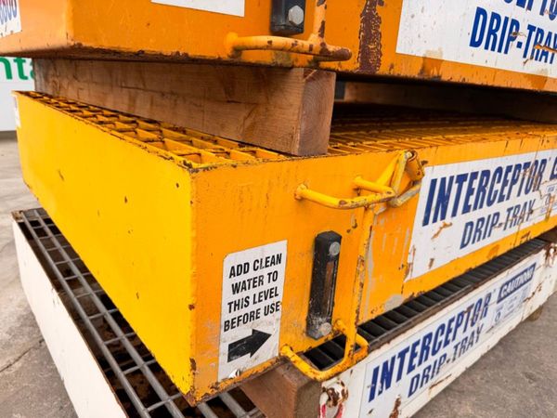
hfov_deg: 71.6
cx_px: 278
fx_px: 386
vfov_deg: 56.8
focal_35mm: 24
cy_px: 209
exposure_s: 1/1812
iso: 80
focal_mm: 6.76
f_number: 1.78
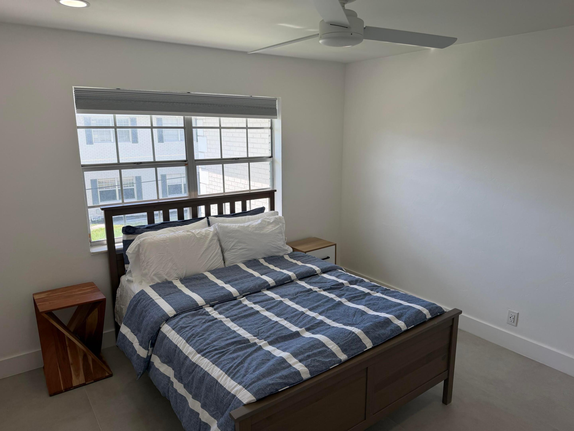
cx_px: 287
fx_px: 398
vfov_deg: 56.8
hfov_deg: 71.6
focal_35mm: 24
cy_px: 216
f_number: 1.78
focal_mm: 6.76
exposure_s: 1/722
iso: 100
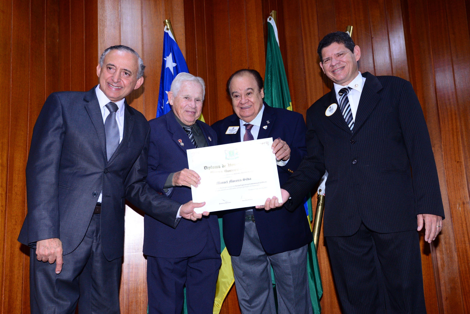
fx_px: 457
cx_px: 235
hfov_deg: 54.4
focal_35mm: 35
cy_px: 157
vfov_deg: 37.9
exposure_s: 1/125
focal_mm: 35
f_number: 5
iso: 1600
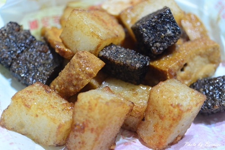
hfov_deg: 40.4
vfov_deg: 27.5
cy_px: 75
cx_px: 112
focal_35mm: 49
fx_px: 306
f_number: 1.8
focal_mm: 18.5
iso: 800
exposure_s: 1/40
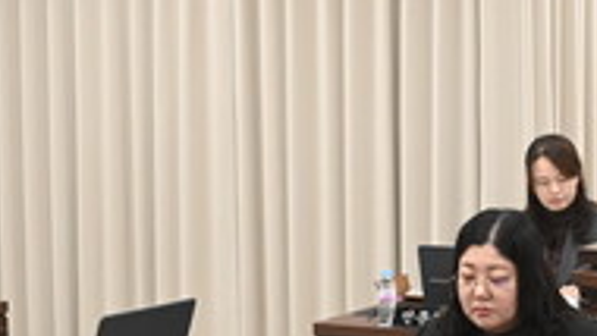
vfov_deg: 9.4
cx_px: 435
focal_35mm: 129
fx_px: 2043
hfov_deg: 16.6
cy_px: 229
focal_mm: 30
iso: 4000
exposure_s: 1/200
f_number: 7.1
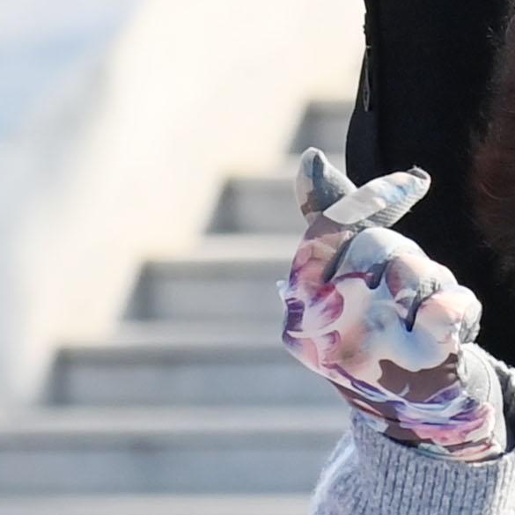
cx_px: 1387
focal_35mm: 971
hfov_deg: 1.8
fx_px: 16344
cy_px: 605
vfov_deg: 1.8
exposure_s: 1/640
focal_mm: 120
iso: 400
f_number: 7.1
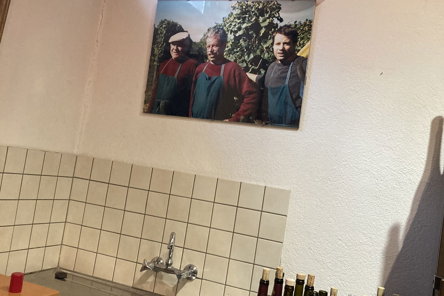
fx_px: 481
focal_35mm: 39
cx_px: 222
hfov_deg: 49.6
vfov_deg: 34.2
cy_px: 144
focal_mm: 3.99
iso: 250
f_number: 1.8
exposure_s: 1/33
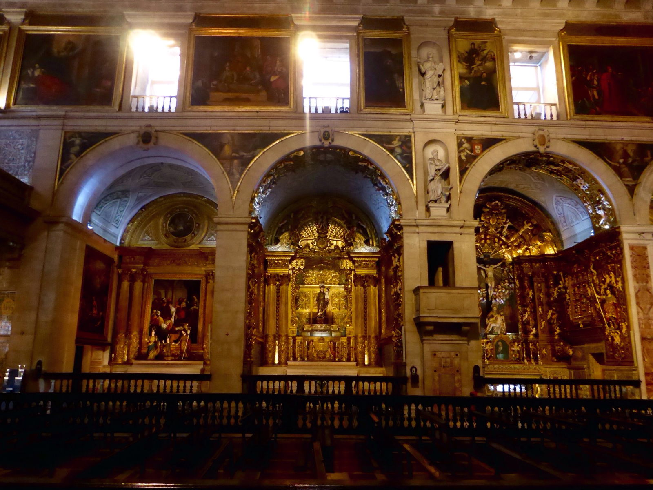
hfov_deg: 71.6
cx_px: 326
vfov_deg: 56.8
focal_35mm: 24
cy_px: 245
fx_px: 453
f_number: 3.3
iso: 800
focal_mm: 4.3
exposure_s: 1/13
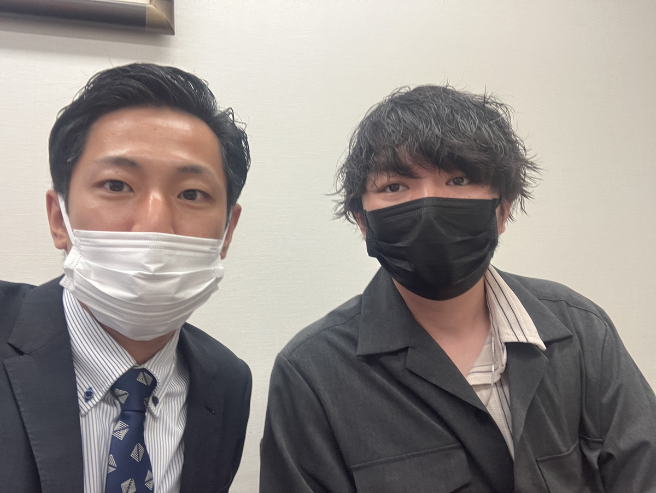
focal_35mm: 32
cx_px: 328
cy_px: 246
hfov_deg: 56.8
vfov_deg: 44.2
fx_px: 607
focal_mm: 2.87
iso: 80
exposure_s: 1/60
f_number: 2.2
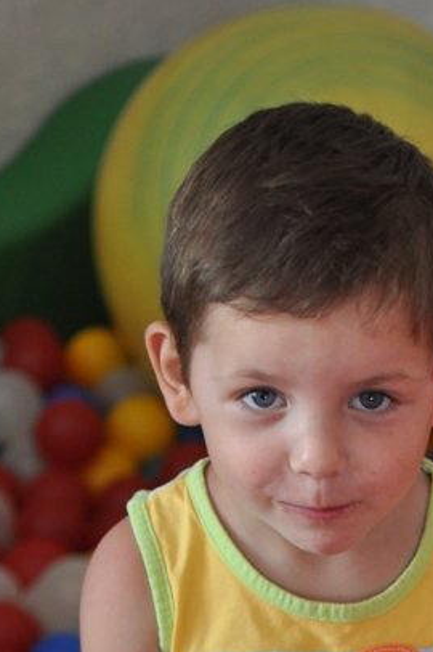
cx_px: 354
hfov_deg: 10.3
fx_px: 2390
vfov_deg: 15.2
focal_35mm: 132
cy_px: 692
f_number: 1.8
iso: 640
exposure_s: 1/400
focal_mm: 35
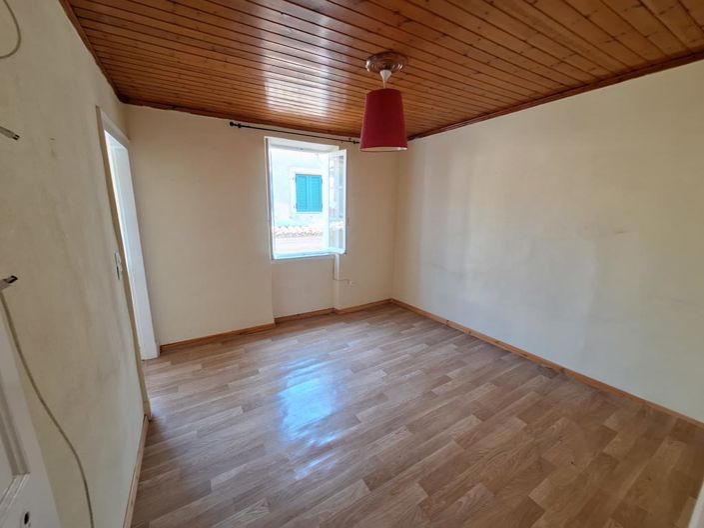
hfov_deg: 106.2
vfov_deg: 89.9
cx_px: 352
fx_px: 264
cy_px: 264
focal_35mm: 13
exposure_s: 1/50
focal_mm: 1.74
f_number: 2.2
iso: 80
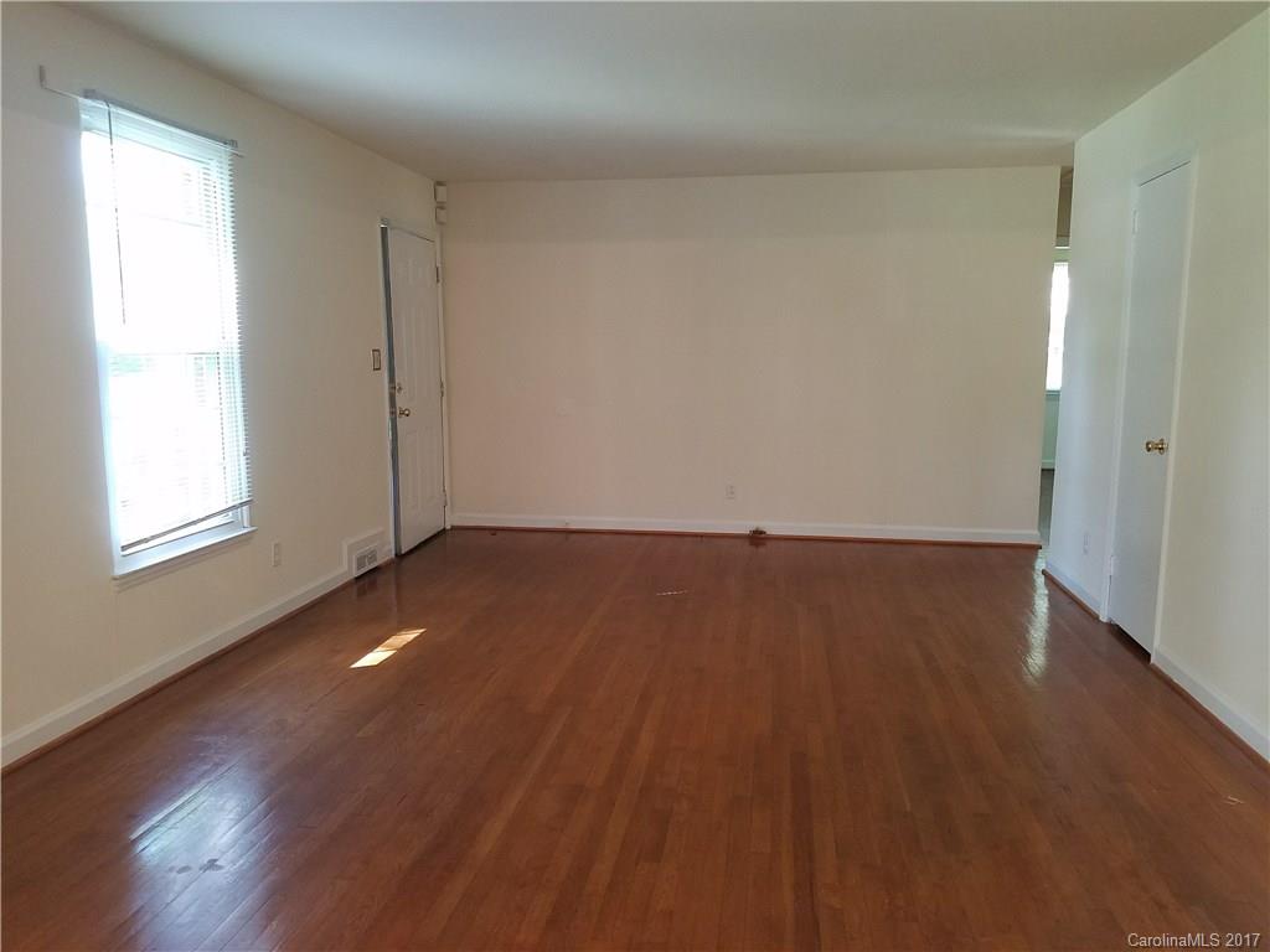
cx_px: 635
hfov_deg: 67.3
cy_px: 476
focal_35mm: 26
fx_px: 954
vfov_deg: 53.1
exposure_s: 1/24
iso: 125
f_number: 1.7
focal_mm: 4.2
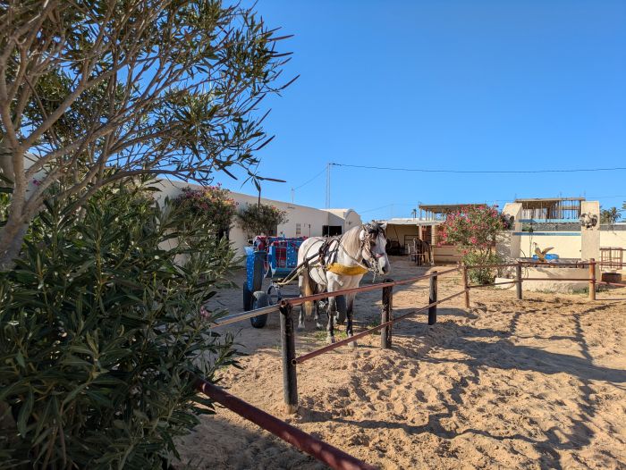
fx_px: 452
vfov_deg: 54.9
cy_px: 235
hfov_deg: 69.4
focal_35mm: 25
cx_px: 313
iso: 47
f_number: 1.89
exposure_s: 1/2028
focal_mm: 5.43
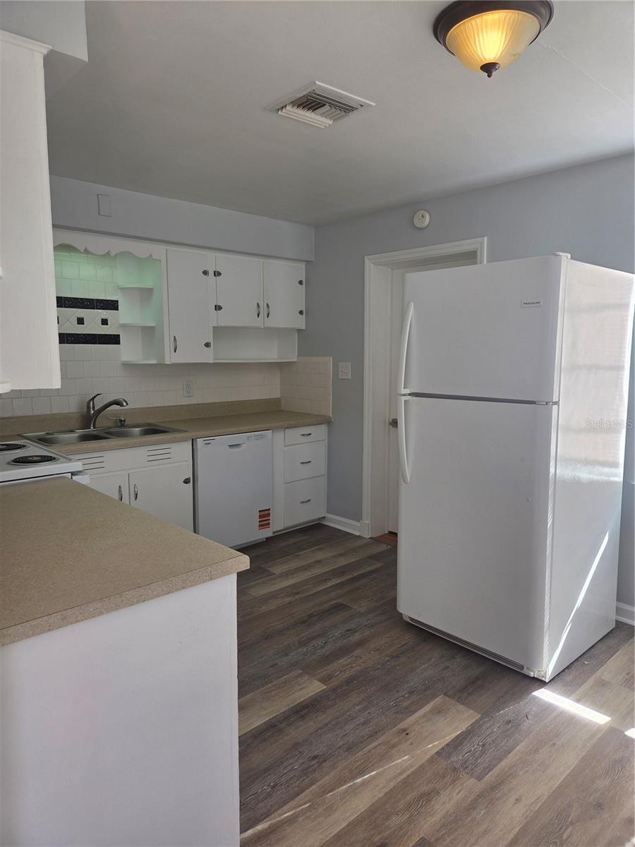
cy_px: 424
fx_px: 563
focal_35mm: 23
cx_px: 318
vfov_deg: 73.9
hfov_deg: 58.9
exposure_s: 1/120
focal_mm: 5.4
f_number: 1.8
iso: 32
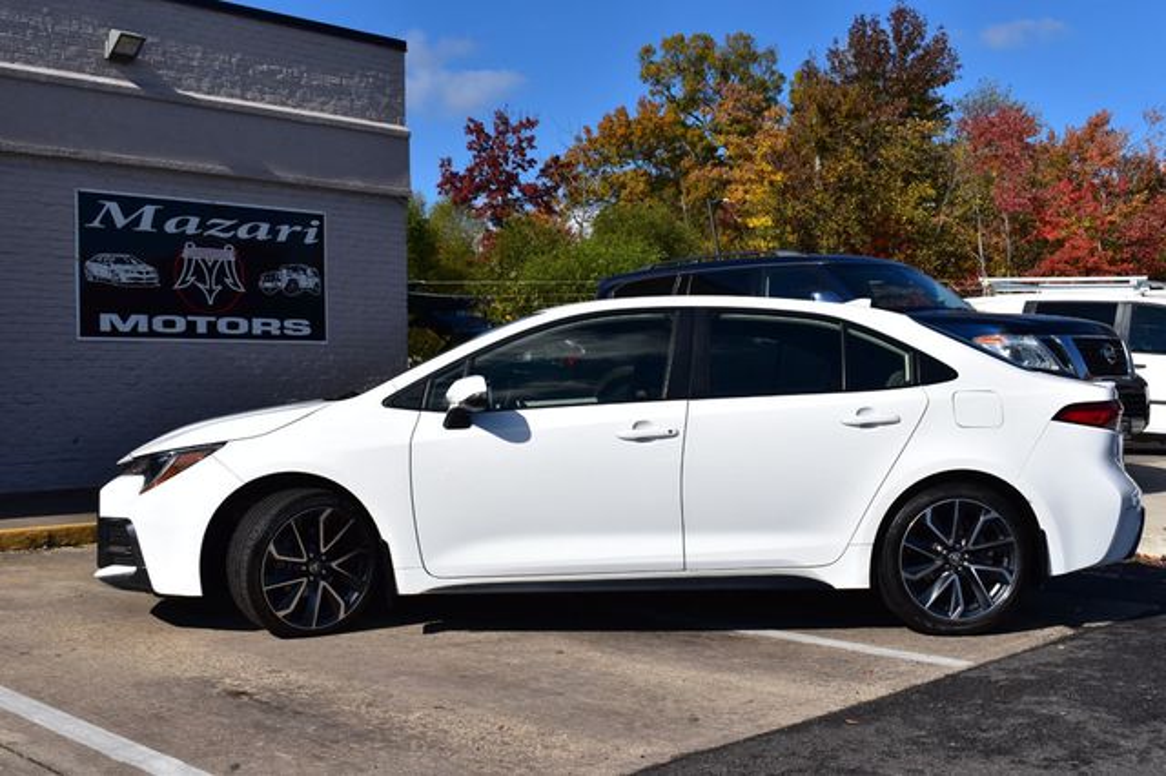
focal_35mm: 42
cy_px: 388
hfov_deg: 46.4
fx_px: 1360
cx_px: 583
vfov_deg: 31.9
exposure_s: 1/640
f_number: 11
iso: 200
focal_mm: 28
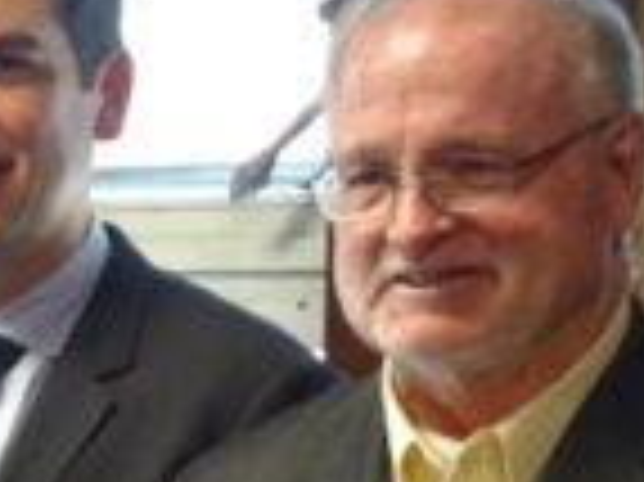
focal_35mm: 197
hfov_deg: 9.4
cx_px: -608
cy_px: 768
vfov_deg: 7.4
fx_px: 3662
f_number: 4
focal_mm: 7.05
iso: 800
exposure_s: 1/13
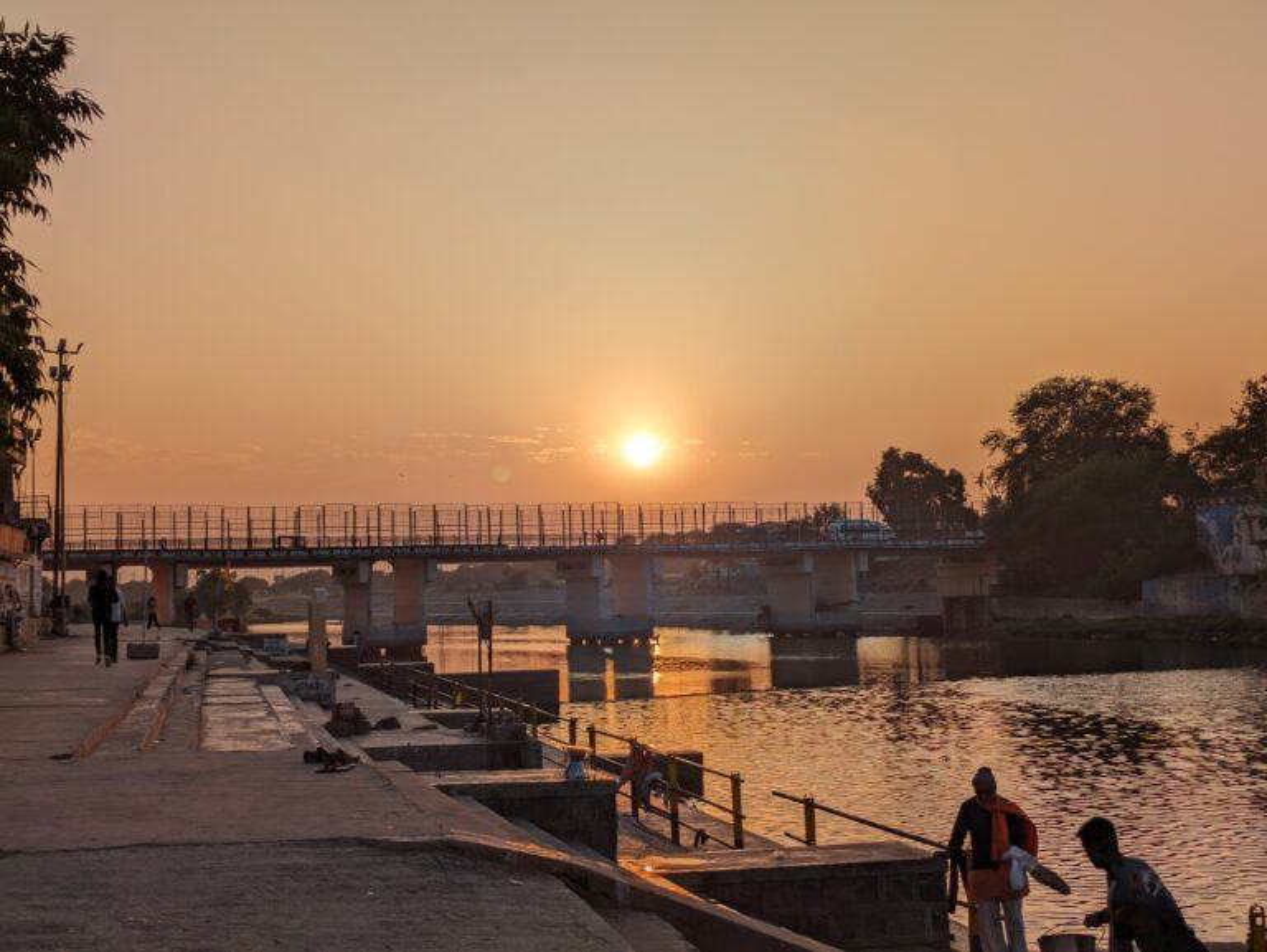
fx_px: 1868
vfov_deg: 28.6
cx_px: 634
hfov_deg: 37.5
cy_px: 476
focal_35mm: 51
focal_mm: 5.43
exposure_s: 1/8065
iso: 43
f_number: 1.89
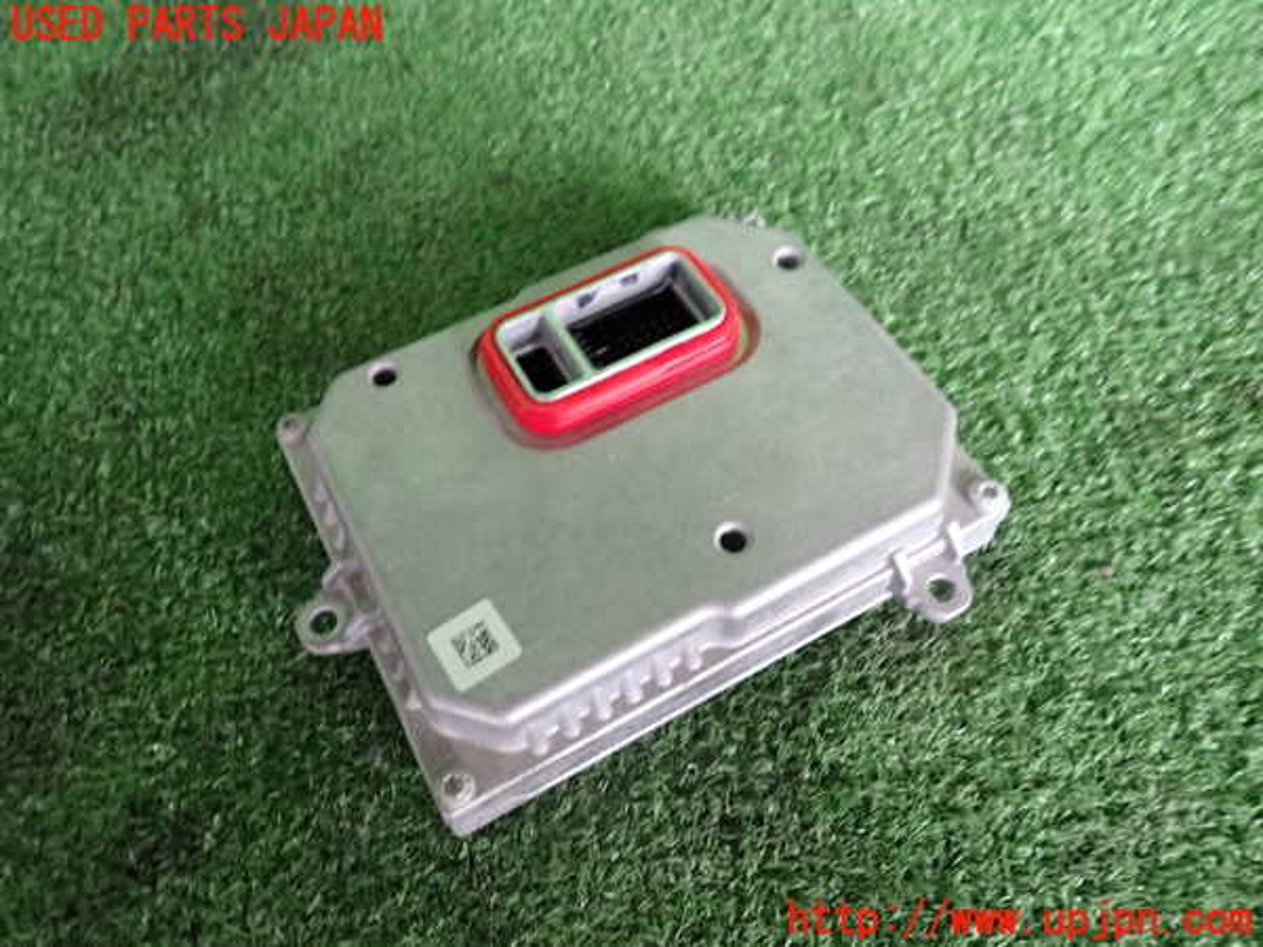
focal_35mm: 25
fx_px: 912
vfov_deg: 54.9
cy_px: 474
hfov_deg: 69.4
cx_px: 632
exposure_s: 1/30
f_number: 2
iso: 400
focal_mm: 4.5
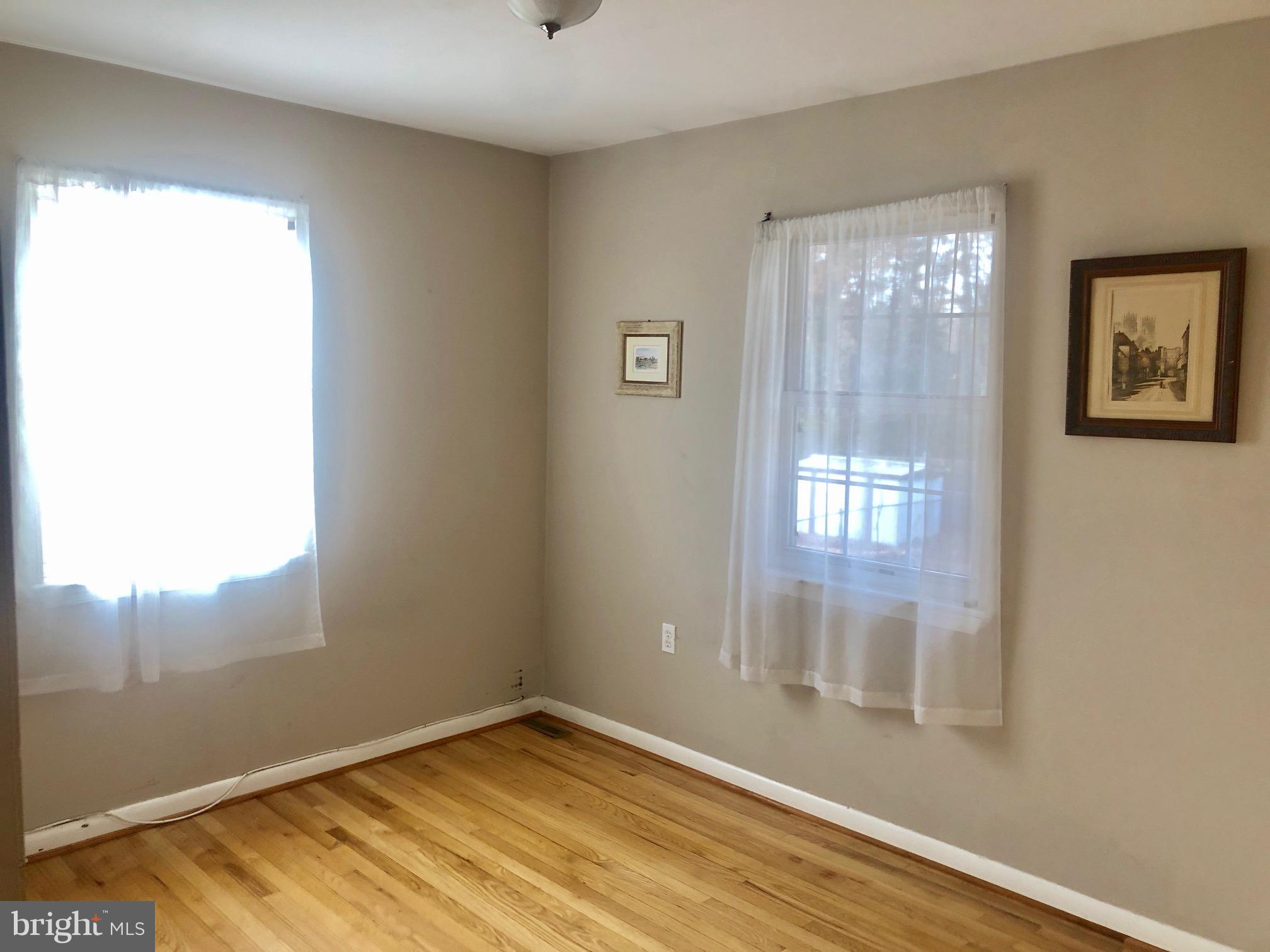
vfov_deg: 49.7
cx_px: 635
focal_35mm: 28
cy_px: 476
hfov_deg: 63.4
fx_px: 1027
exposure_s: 1/30
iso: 32
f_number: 1.8
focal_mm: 4
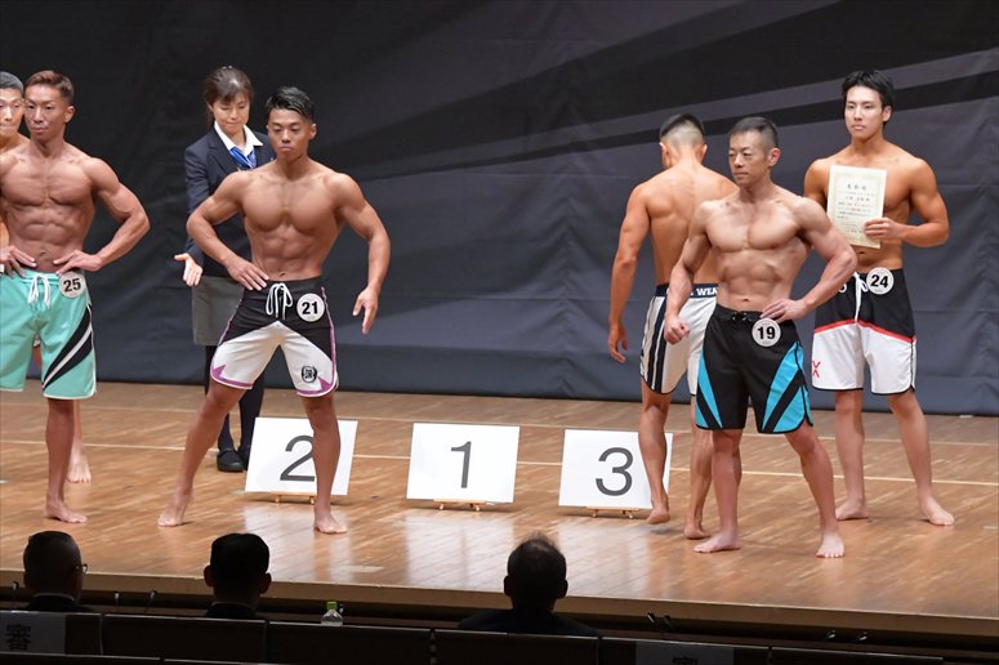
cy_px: 332
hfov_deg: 9.5
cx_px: 500
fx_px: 6019
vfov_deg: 6.3
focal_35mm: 217
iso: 8000
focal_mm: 145
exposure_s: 1/400
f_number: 5.6
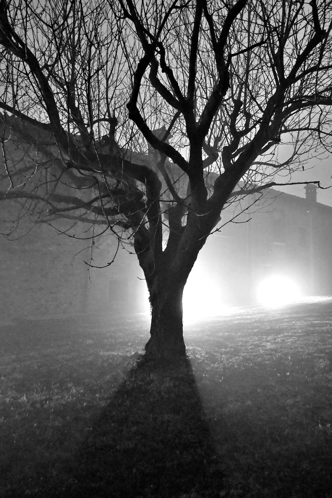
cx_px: 166
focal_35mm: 24
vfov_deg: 73.7
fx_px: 332
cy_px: 249
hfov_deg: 53.1
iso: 12800
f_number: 3.5
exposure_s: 1/10
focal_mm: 16
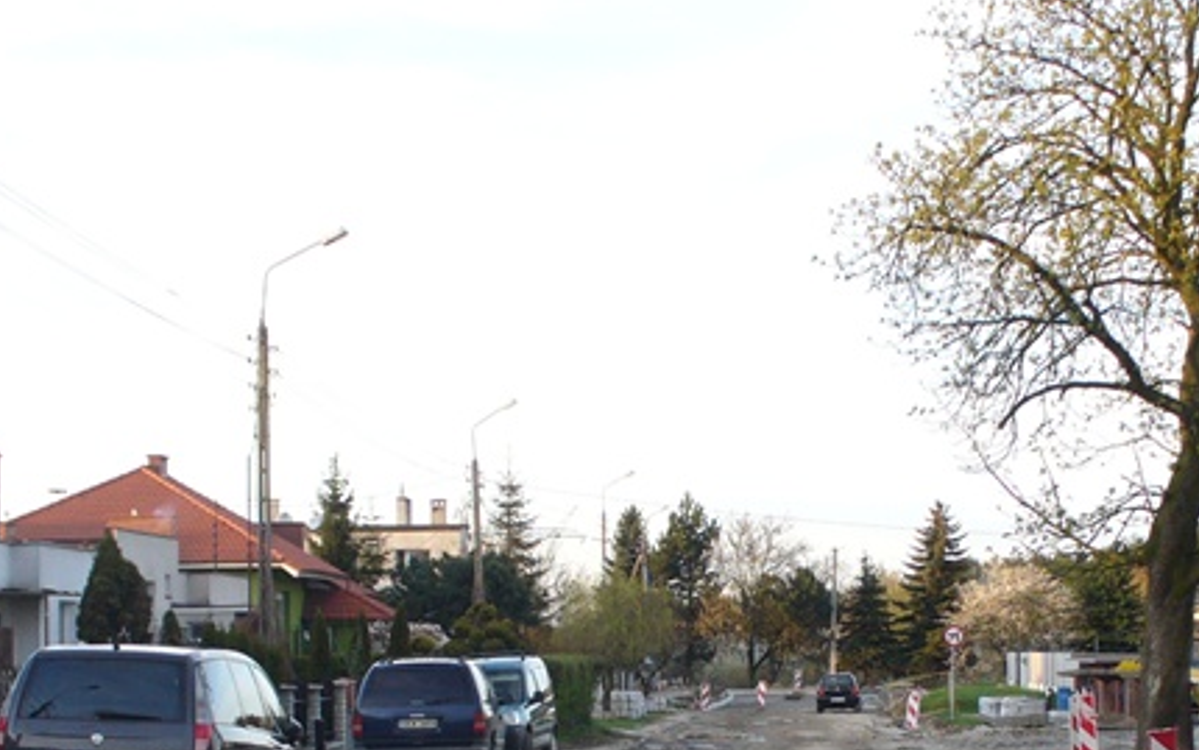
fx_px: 2386
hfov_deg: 28.0
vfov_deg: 17.7
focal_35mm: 73
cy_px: 641
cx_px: 809
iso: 100
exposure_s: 1/125
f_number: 2.8
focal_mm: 6.1
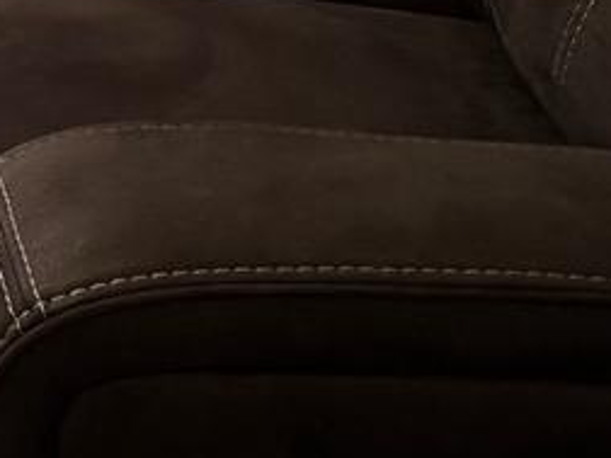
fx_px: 2418
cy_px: -584
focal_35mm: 137
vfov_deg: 9.7
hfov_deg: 13.3
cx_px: -402
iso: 800
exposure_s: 1/40
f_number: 1.78
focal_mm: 6.76
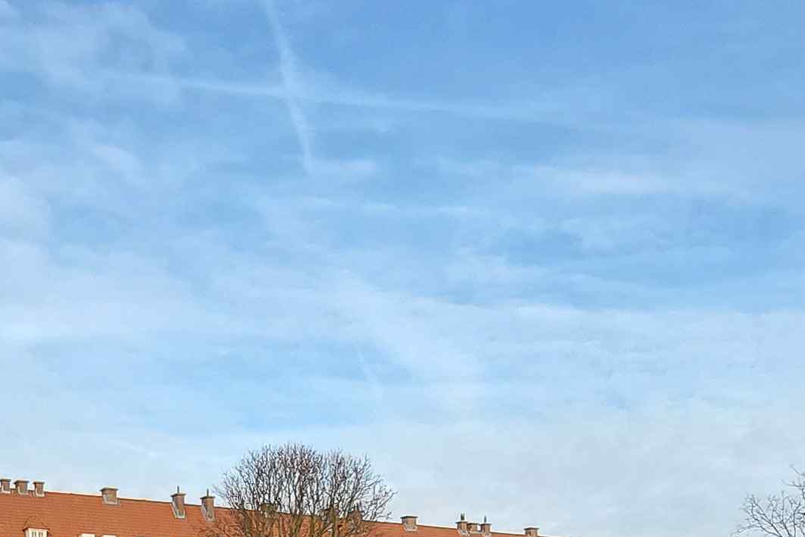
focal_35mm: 51
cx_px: 230
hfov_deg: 38.2
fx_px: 1140
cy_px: 786
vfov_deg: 22.3
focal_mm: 1.74
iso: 50
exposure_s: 1/574
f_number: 2.2
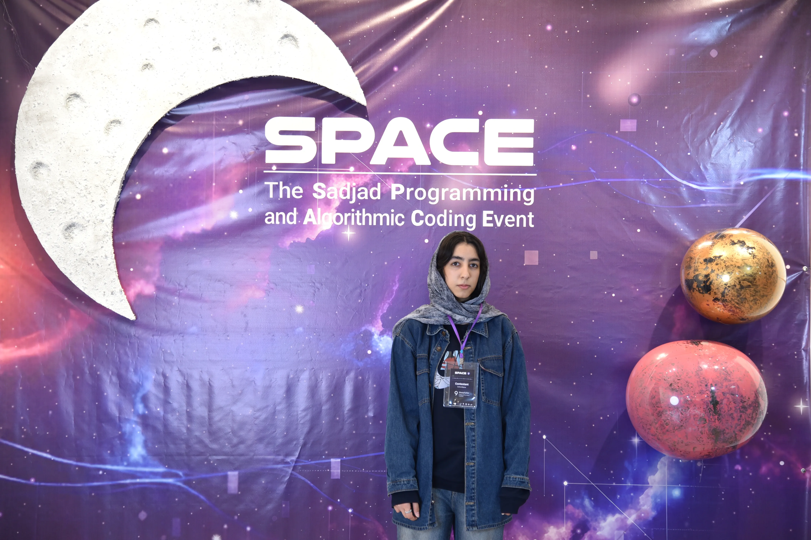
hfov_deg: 34.5
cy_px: 270
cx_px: 406
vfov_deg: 23.4
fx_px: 1307
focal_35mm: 58
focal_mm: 58
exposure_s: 1/60
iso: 450
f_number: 4
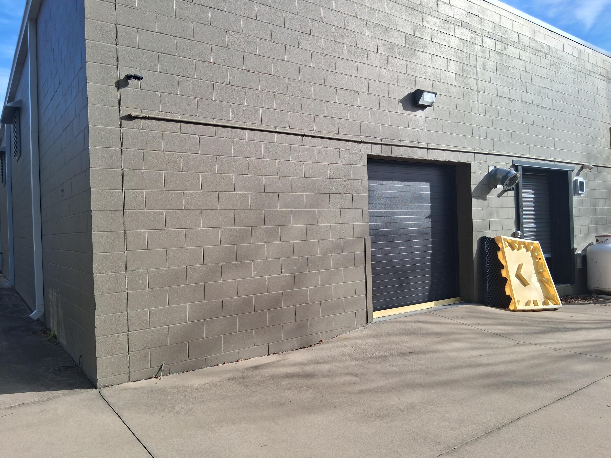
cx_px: 306
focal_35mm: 26
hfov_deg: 67.3
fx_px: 459
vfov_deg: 53.1
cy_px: 229
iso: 25
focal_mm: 3.98
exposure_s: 1/439
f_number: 1.8
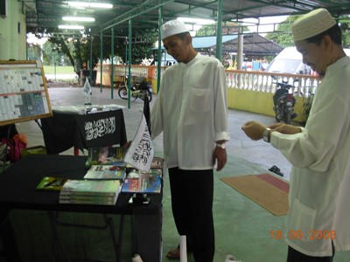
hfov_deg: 49.0
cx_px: 175
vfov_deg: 37.7
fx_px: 384
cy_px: 131
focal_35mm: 38
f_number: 2.9
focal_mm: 6.3
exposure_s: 1/4
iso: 105
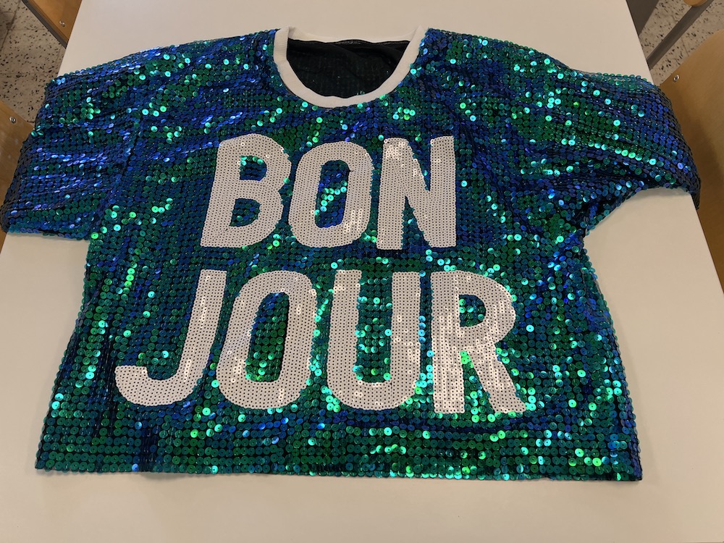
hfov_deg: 67.3
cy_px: 272
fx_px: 544
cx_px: 362
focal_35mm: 26
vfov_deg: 53.1
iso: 80
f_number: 1.5
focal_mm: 5.7
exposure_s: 1/100
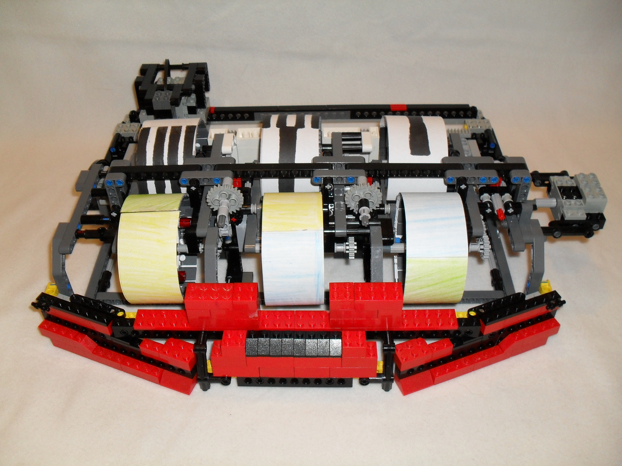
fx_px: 629
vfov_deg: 40.7
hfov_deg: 52.6
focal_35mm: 35
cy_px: 233
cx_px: 311
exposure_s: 1/45
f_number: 3.2
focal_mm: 6.3
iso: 200
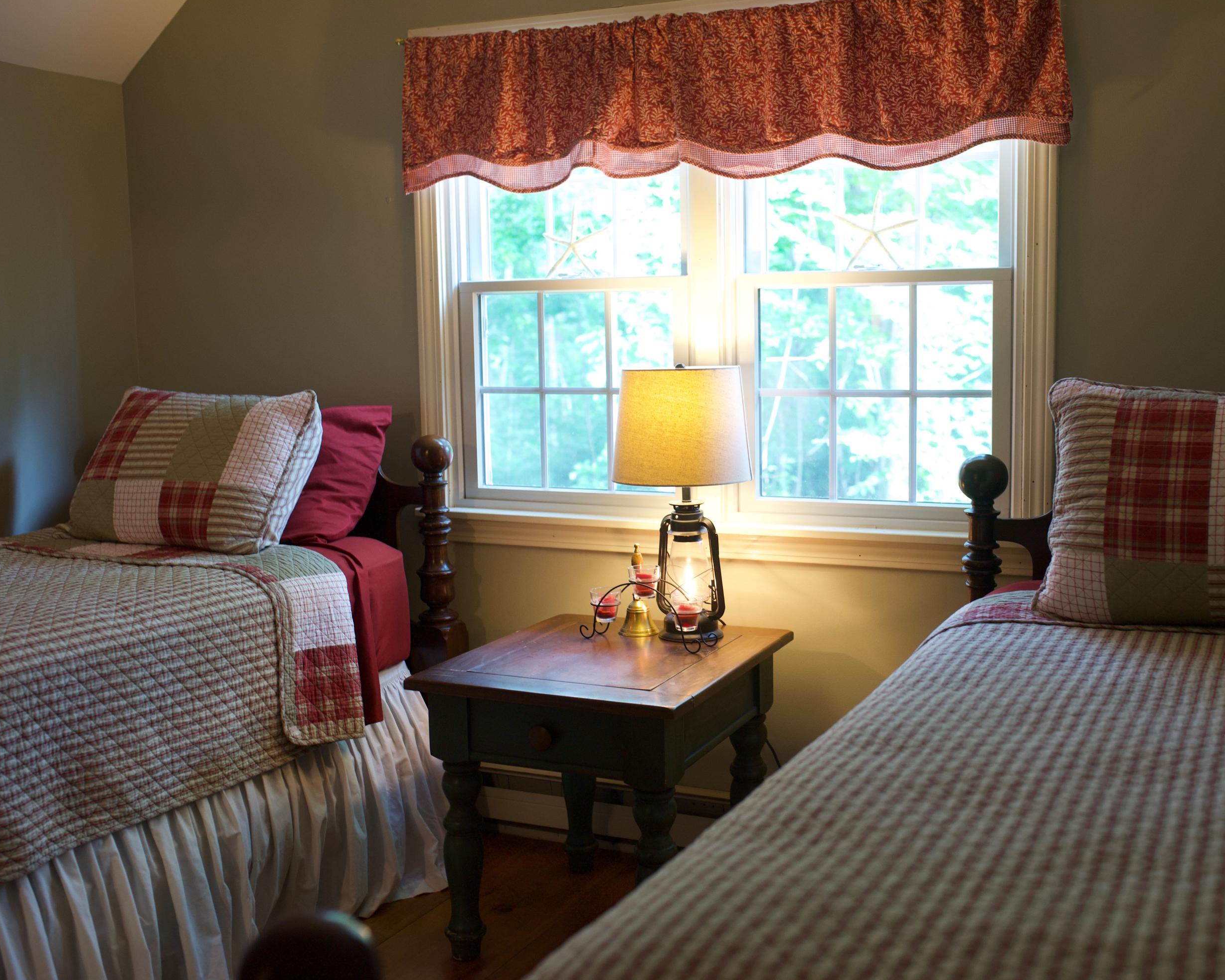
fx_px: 1450
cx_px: 714
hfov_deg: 45.6
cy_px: 494
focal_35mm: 40
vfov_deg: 37.3
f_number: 3.2
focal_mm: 35
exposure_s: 1/40
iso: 1100
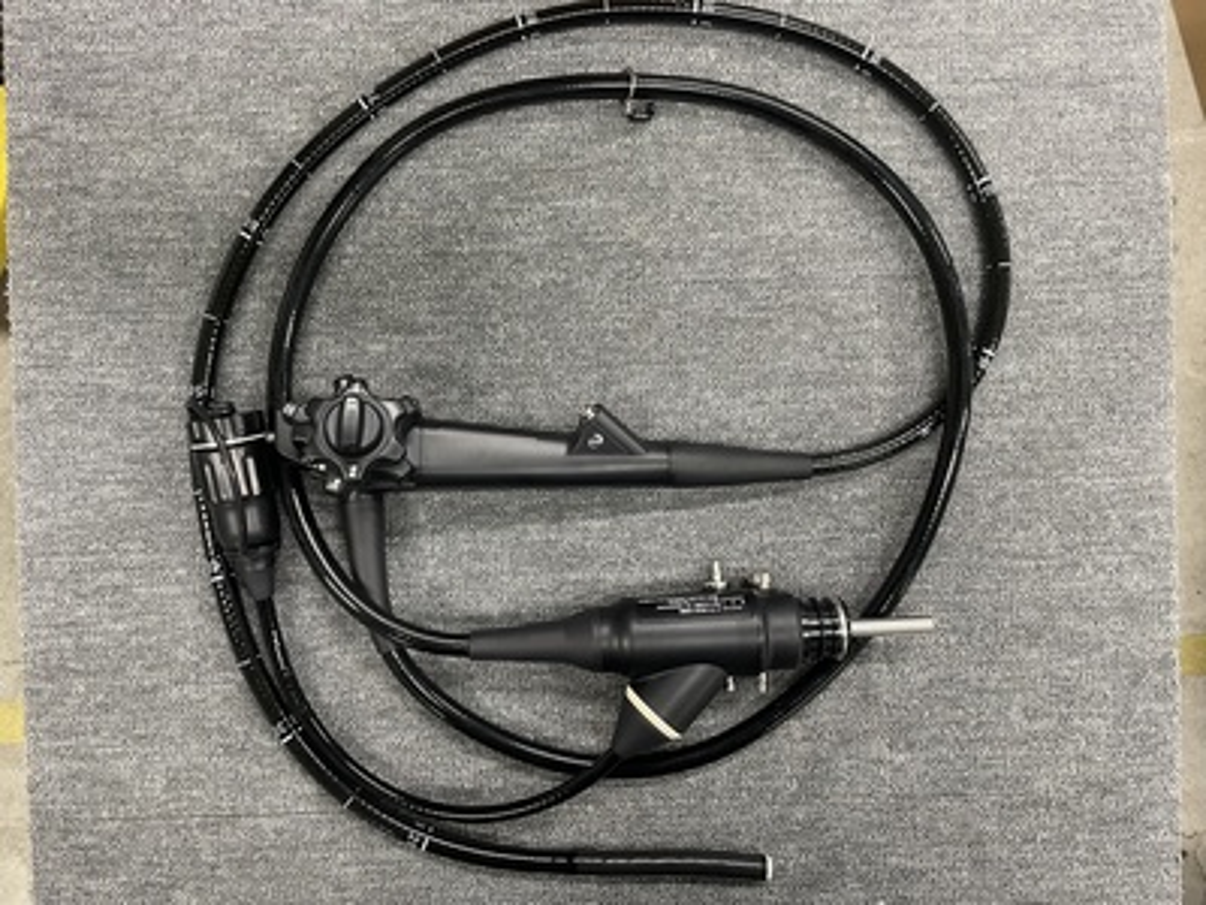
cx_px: 603
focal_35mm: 26
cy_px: 452
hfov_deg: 67.3
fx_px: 906
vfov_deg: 53.1
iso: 200
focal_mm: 4.2
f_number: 1.6
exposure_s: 1/60
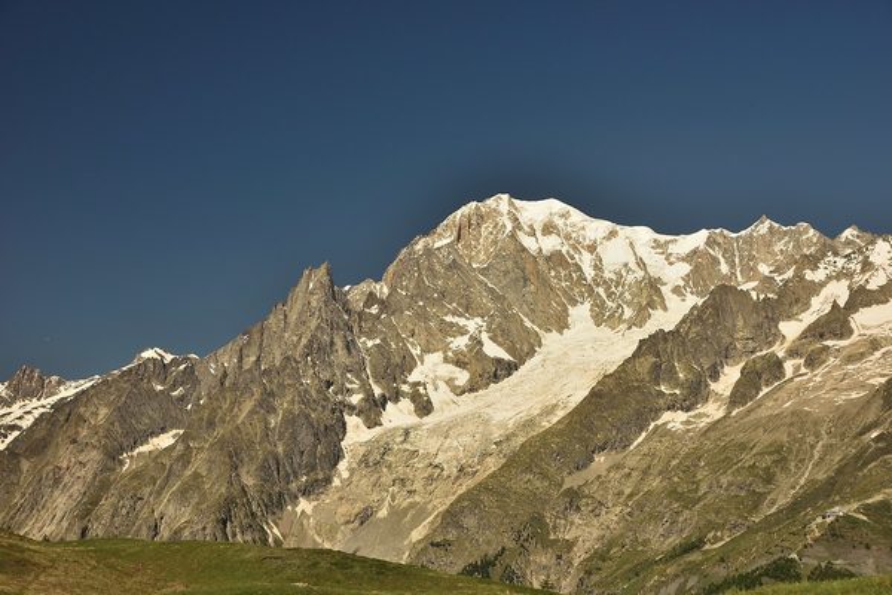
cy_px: 298
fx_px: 1090
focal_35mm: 44
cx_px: 446
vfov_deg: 30.5
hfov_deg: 44.5
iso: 100
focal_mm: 44
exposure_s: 1/640
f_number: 7.1
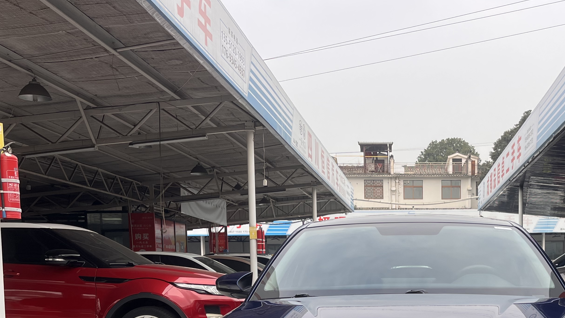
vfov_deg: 24.1
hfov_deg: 42.5
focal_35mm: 47
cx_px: 417
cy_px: 335
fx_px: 704
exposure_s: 1/1163
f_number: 1.6
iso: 50
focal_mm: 5.1
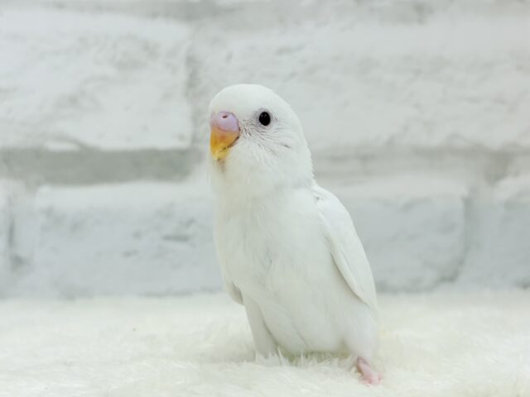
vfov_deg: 28.0
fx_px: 796
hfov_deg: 36.8
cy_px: 198
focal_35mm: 52
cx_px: 265
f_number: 1.6
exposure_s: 1/100
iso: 64
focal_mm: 5.96
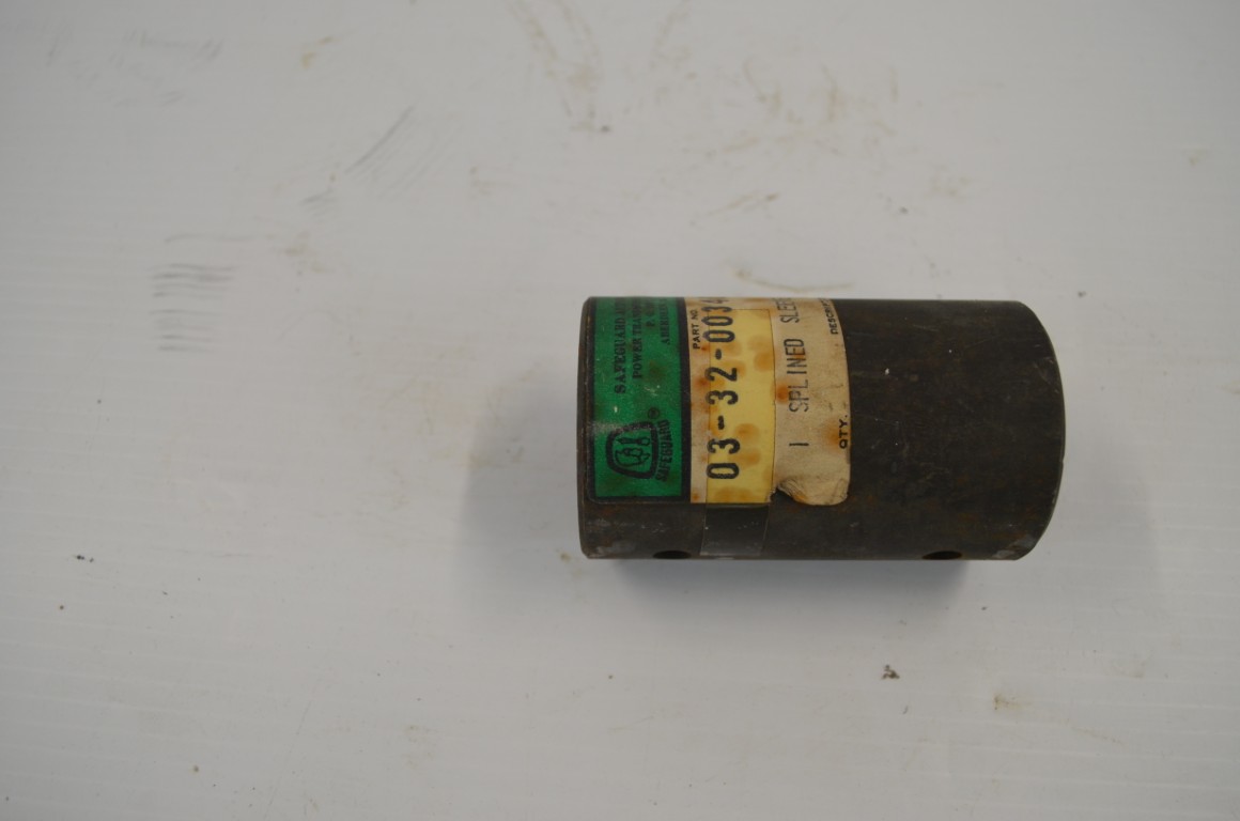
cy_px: 410
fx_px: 1031
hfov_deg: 62.0
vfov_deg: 43.4
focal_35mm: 30
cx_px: 620
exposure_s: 1/125
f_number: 5.6
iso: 400
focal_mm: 20
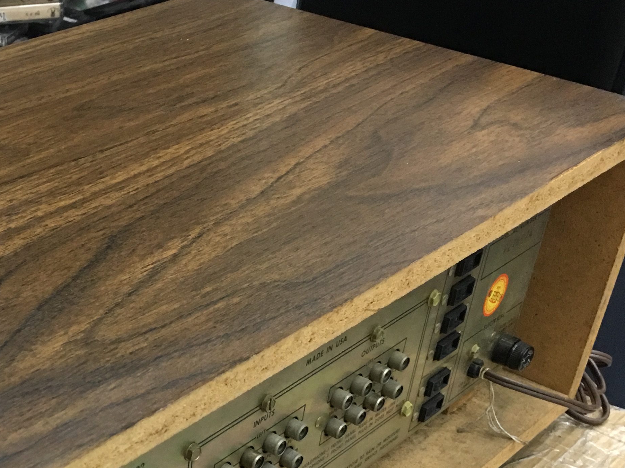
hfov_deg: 29.5
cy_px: 467
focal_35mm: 63
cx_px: 71
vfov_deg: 22.4
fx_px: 1137
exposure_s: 1/17
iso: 100
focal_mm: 4.15
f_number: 2.2
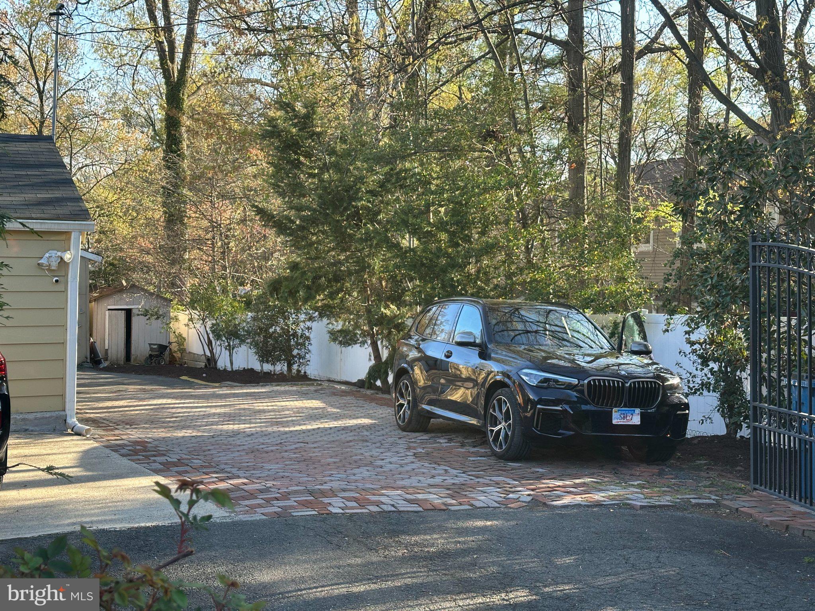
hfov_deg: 39.7
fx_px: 1130
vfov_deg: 30.3
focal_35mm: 48
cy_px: 306
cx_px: 408
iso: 64
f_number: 1.78
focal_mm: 6.86
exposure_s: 1/417
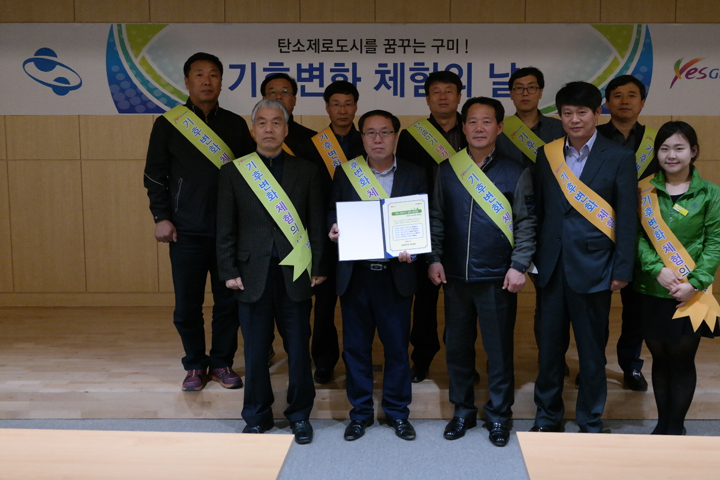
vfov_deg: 37.8
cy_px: 206
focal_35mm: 35
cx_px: 396
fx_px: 700
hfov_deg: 54.3
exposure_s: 1/40
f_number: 3.5
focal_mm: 20
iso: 1600
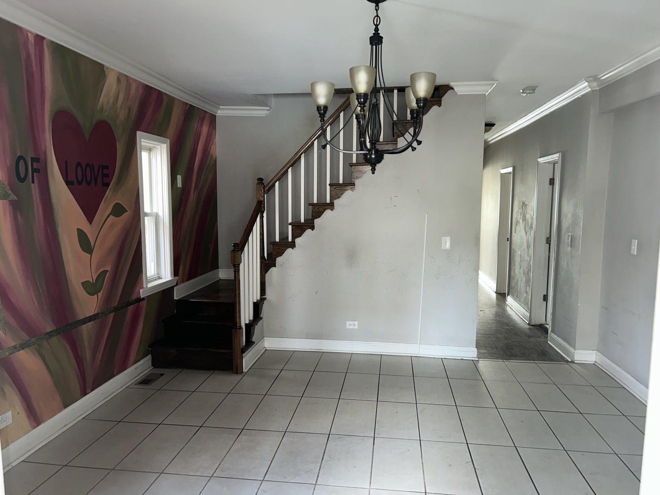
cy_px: 248
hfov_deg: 67.3
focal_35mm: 26
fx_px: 496
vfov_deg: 53.1
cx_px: 330
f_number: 1.5
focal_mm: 5.7
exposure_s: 1/17
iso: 80
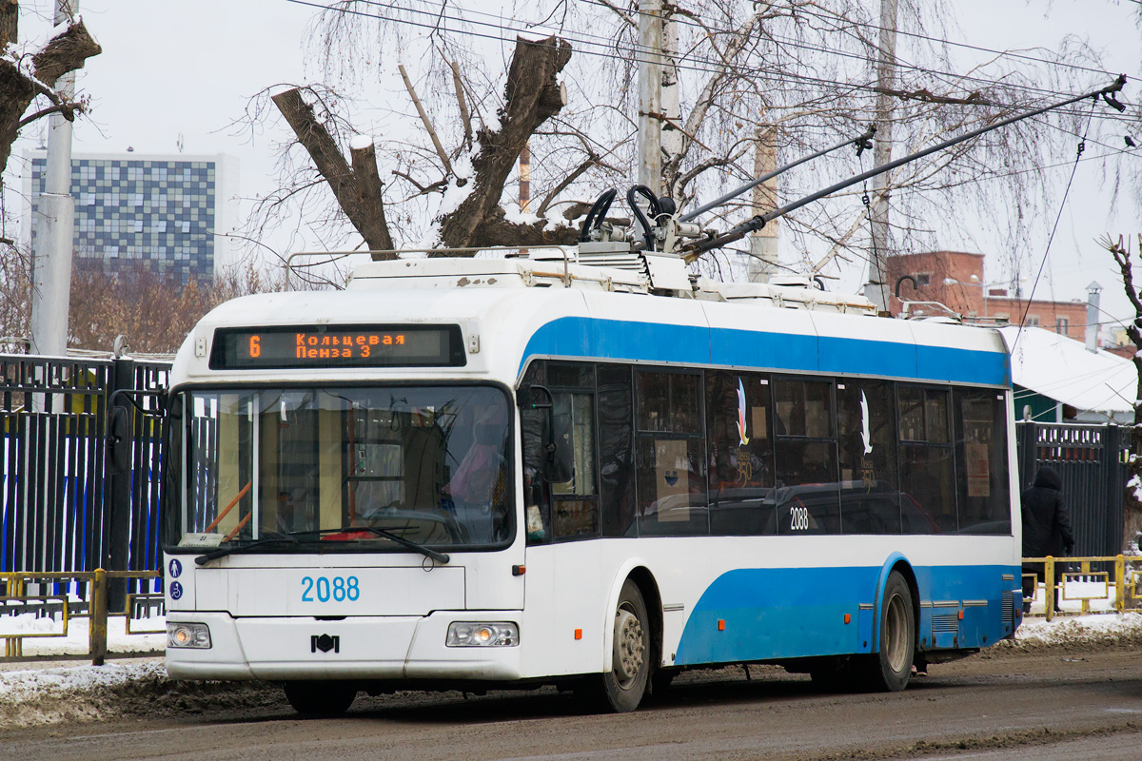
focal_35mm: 158
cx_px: 571
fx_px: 4996
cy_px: 380
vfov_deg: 8.7
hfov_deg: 13.0
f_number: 6.3
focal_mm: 105
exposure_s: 1/800
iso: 400
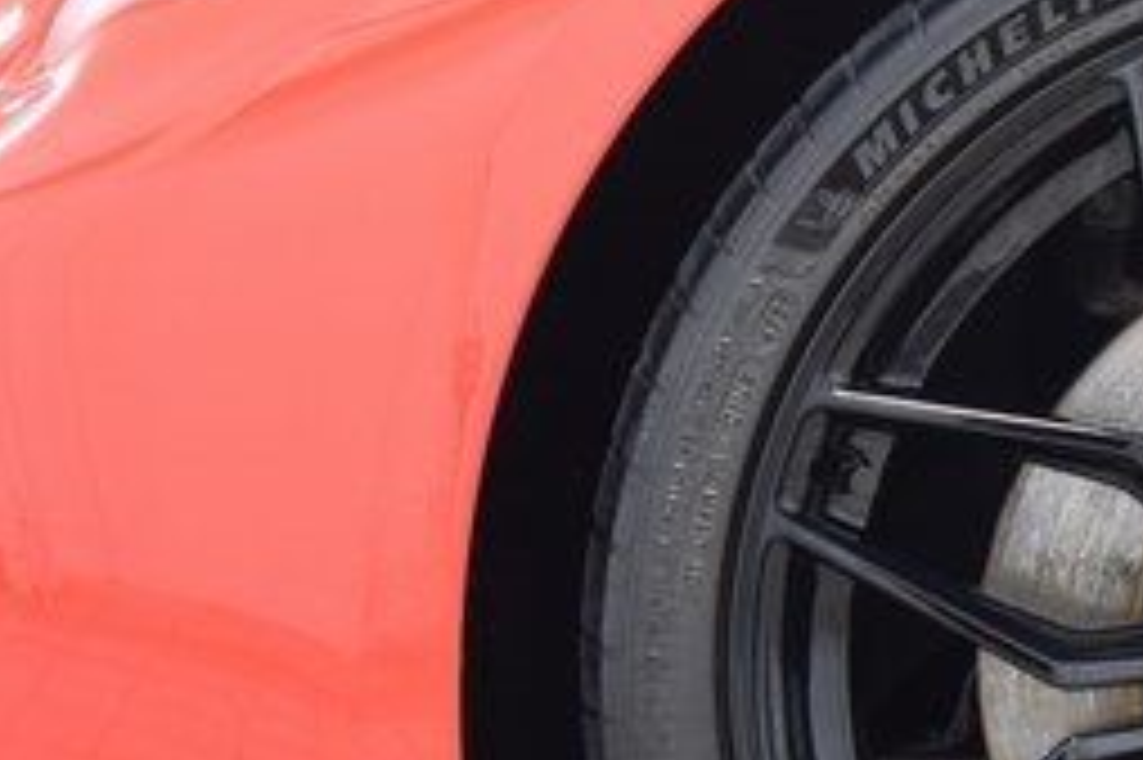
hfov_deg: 11.5
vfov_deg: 7.9
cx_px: 1431
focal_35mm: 174
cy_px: 645
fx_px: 5521
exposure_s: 1/15
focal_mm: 46
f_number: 5.6
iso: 1600
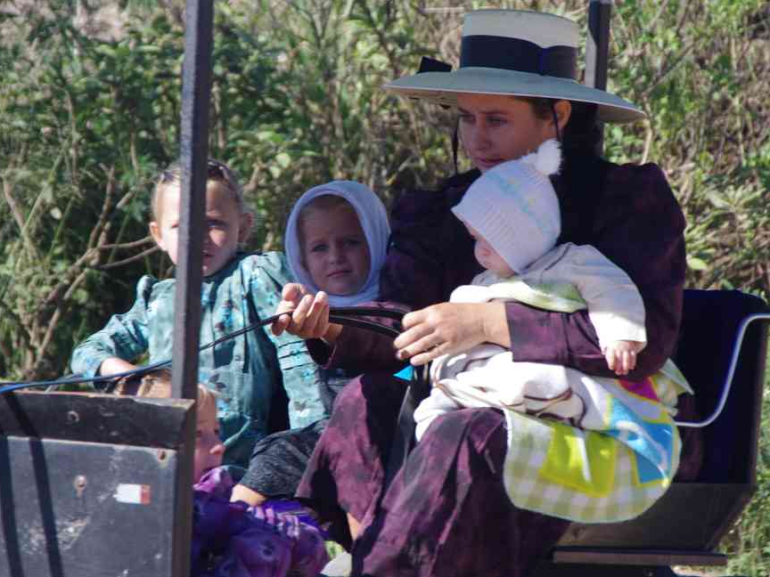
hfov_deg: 6.6
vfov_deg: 5.0
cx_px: 375
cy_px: 281
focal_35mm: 300
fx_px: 6673
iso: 800
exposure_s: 1/250
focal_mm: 180
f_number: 10
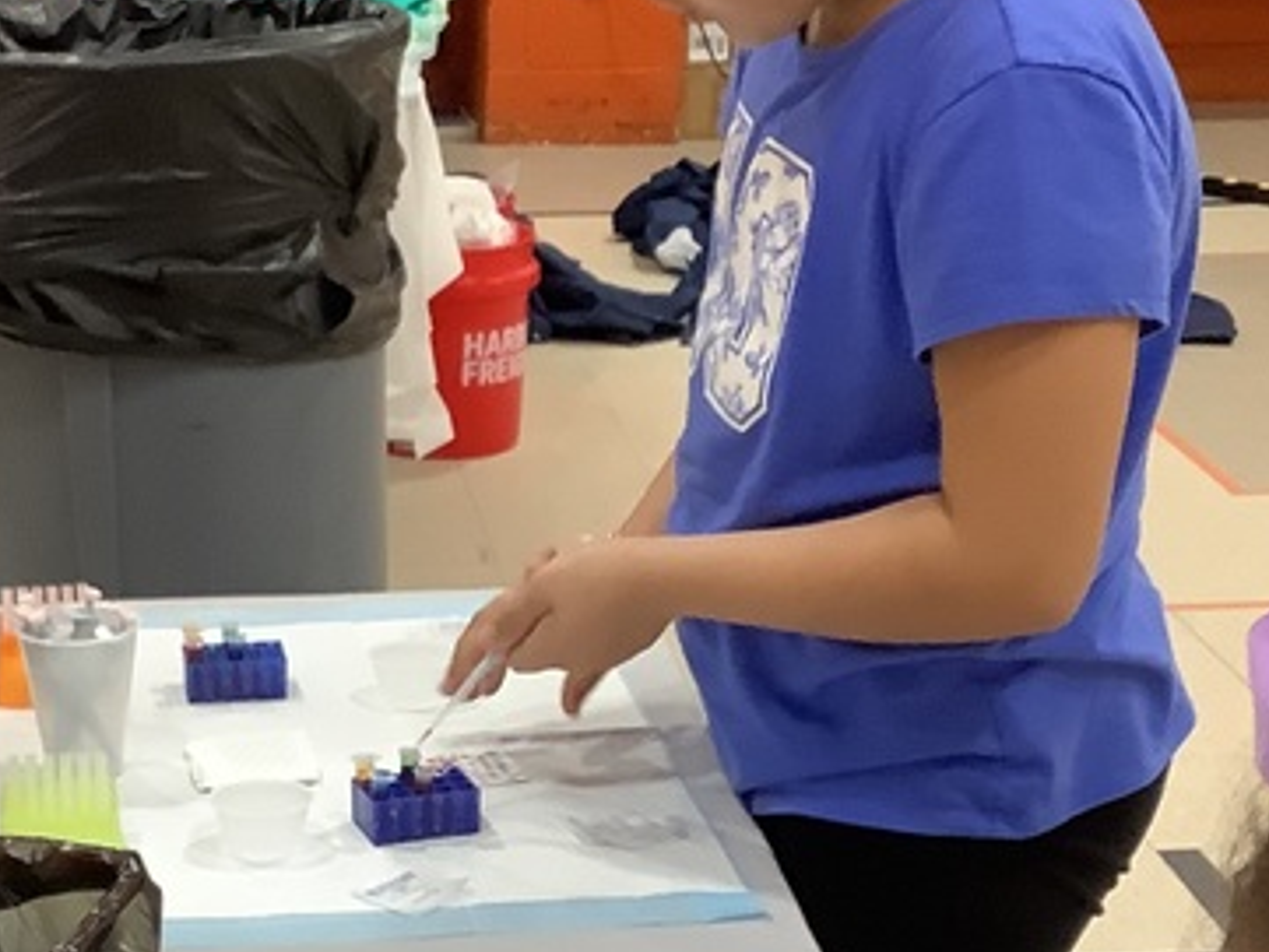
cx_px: 352
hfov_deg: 22.1
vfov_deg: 16.6
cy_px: 801
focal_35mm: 88
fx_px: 3227
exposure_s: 1/60
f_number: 2.4
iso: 250
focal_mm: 3.3
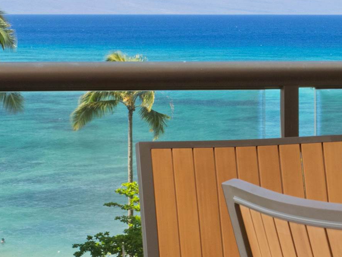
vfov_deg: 9.7
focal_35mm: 153
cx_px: 346
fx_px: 1512
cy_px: 40
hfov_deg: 12.7
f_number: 13
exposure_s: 1/25
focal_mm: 22
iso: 400
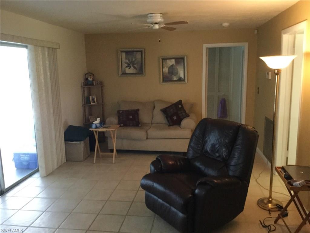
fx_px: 278
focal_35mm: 31
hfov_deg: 58.4
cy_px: 116
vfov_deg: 45.4
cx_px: 155
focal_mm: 3.3
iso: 250
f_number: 2.4
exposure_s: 1/15
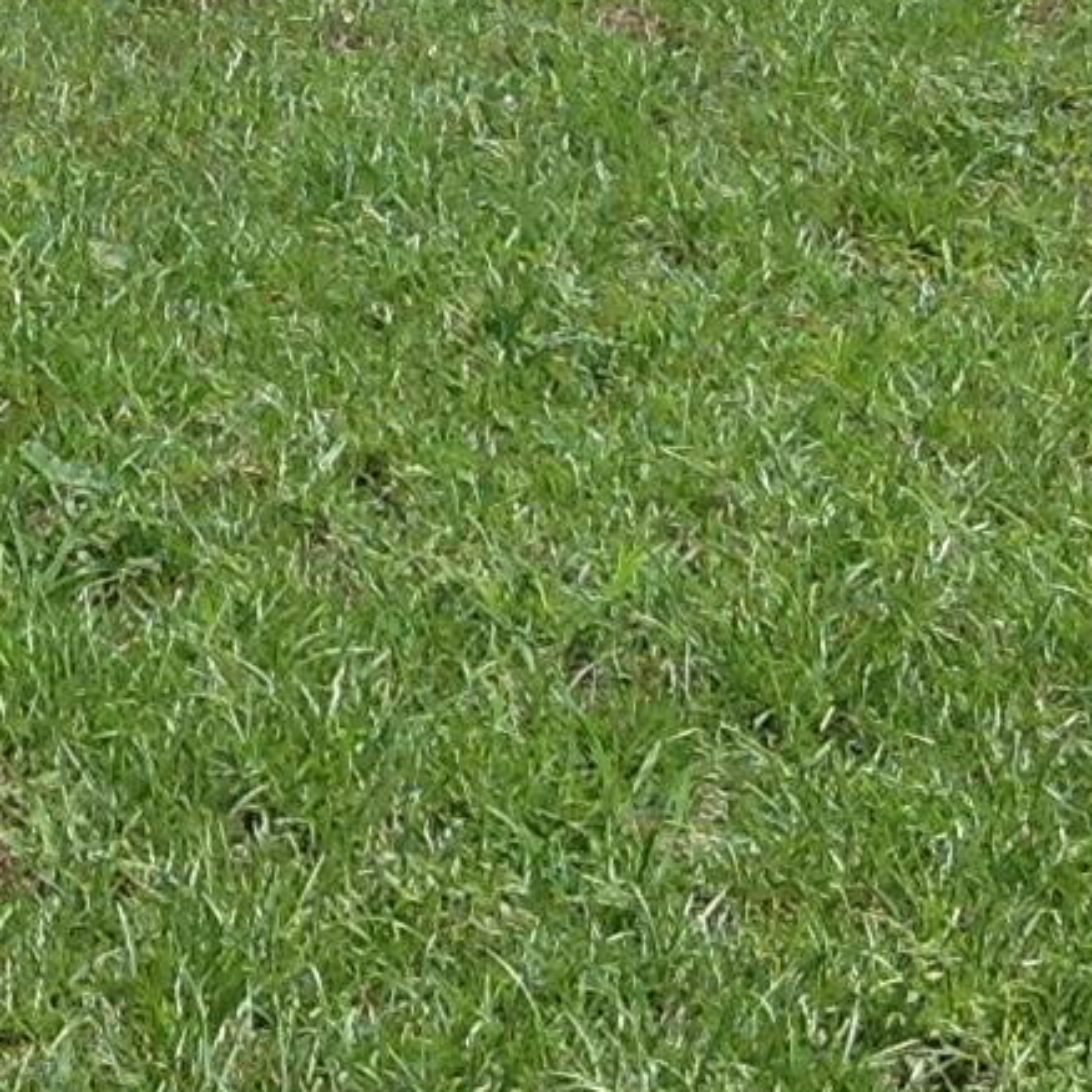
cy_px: -673
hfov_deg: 9.0
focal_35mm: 183
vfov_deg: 9.2
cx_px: -1052
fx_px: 6531
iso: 50
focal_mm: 4.28
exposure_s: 1/1439
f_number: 2.4
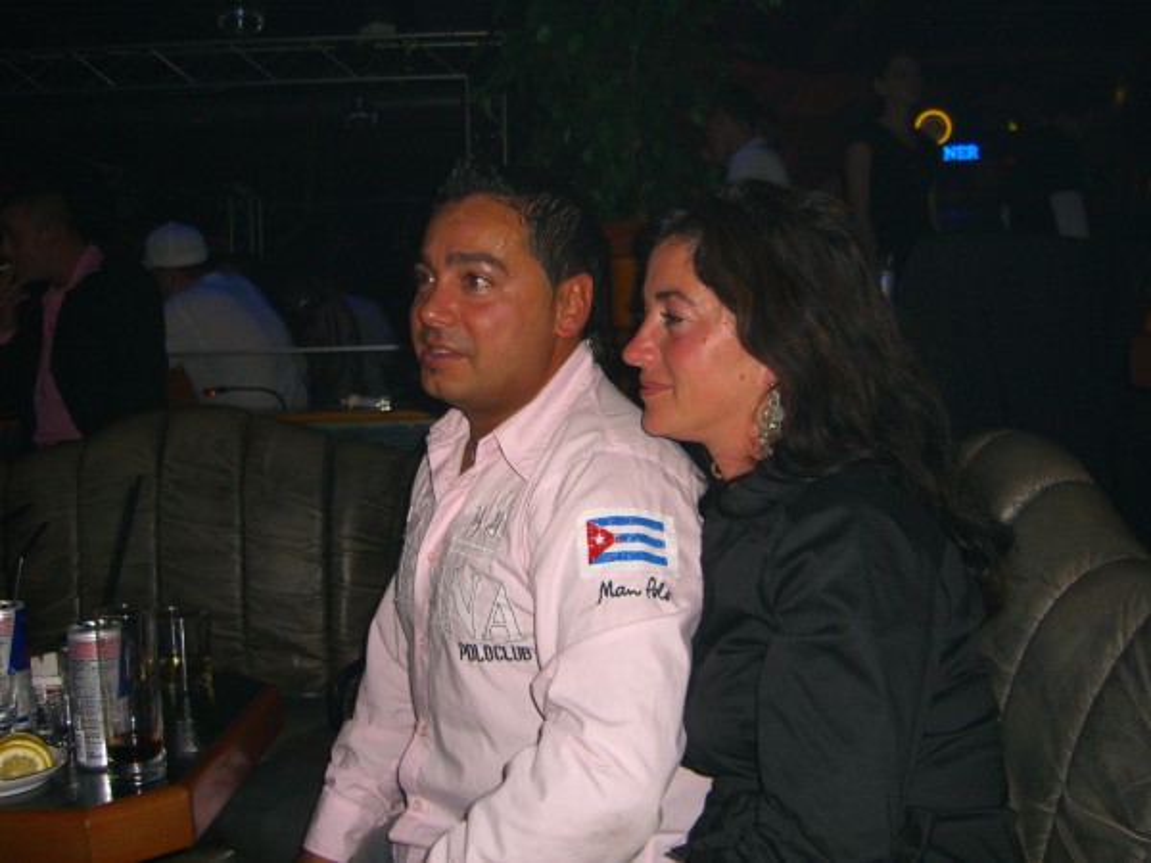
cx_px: 576
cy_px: 432
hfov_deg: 49.0
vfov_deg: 37.7
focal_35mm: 38
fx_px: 1264
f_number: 2.8
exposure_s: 1/60
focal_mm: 7.9
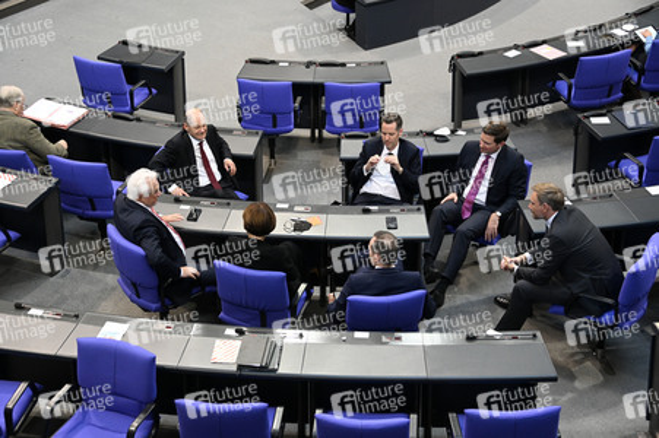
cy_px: 219
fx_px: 1134
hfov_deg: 32.4
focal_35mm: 62
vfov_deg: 21.9
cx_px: 330
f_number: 5.6
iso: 6400
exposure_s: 1/200
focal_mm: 62
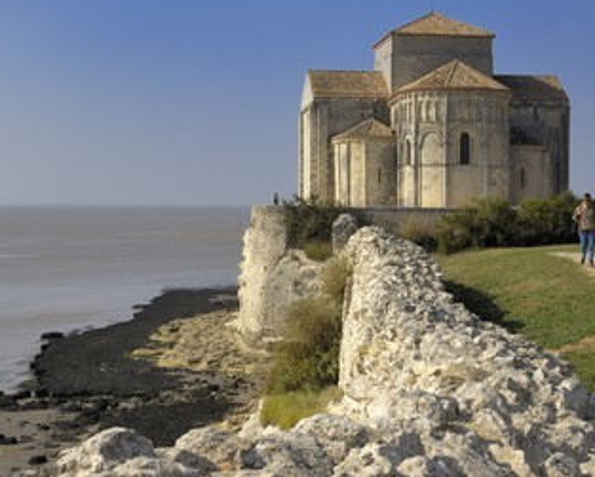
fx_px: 1033
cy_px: 213
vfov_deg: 26.0
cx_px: 364
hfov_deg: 32.0
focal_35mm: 59
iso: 100
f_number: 12
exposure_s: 1/160
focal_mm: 31
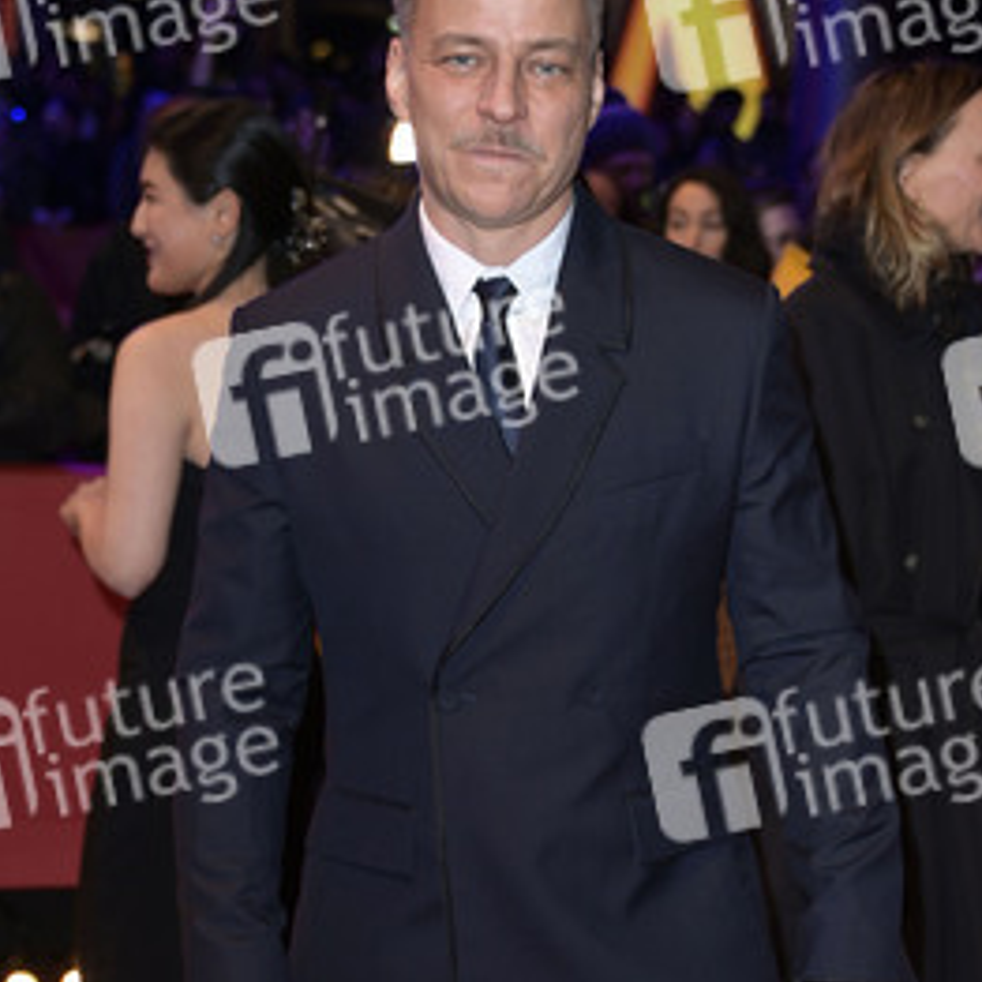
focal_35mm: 101
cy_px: 566
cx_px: 495
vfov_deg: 17.2
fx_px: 3242
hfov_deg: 17.2
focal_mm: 78
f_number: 5
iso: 800
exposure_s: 1/250
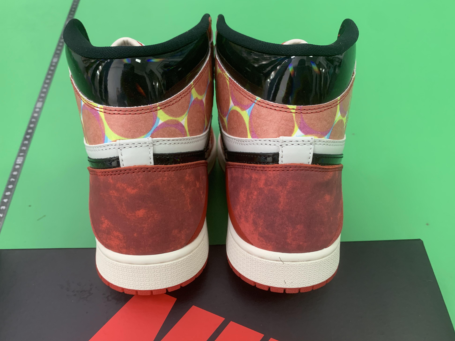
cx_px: 221
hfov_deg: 65.3
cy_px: 165
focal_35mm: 27
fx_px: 355
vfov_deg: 51.3
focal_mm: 4.25
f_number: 1.8
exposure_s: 1/60
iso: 250
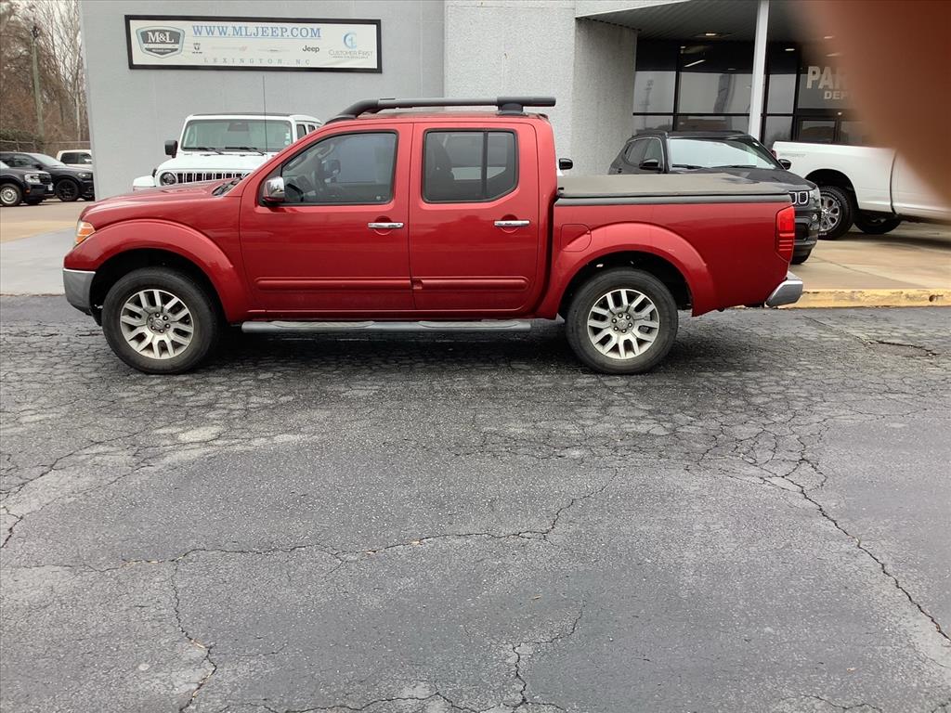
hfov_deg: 58.4
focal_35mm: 31
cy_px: 356
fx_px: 852
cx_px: 476
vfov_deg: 45.4
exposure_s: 1/120
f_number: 2.4
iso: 32
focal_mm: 3.3
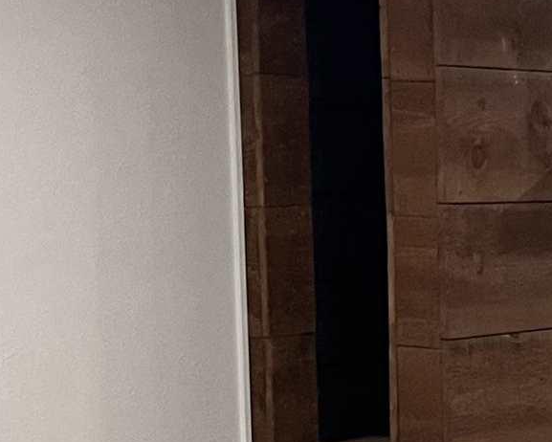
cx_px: 1005
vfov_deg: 11.3
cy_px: 448
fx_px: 2206
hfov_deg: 12.9
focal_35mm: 135
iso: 200
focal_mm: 5.1
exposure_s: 1/60
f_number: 1.6
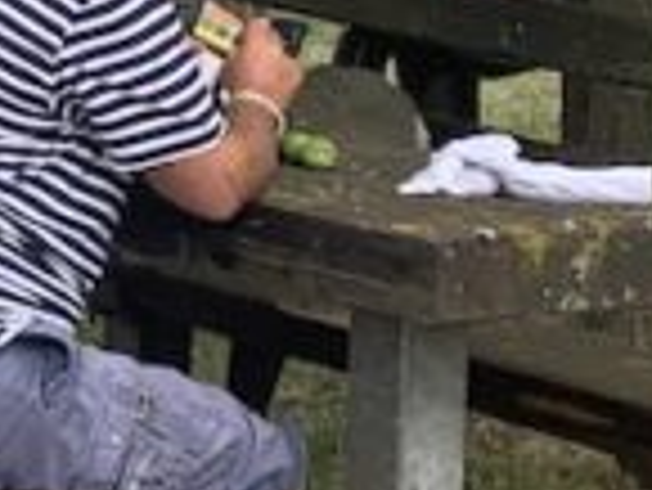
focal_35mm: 183
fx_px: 3450
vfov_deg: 8.0
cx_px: -796
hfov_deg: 9.8
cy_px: -121
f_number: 1.8
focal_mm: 4.25
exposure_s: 1/1387
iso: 25
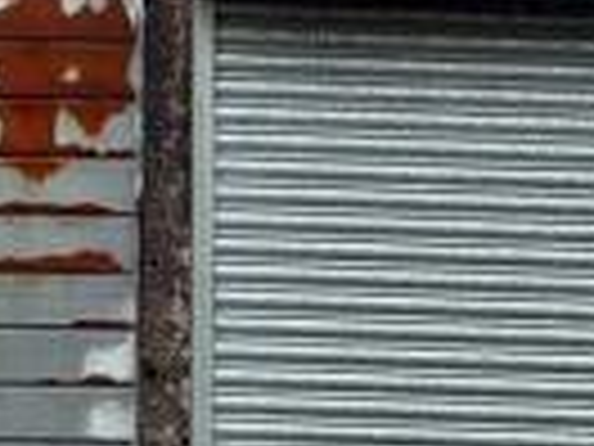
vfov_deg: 11.6
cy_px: 282
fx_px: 2196
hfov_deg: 15.2
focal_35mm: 128
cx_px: 569
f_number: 1.8
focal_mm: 3
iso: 16
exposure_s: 1/478
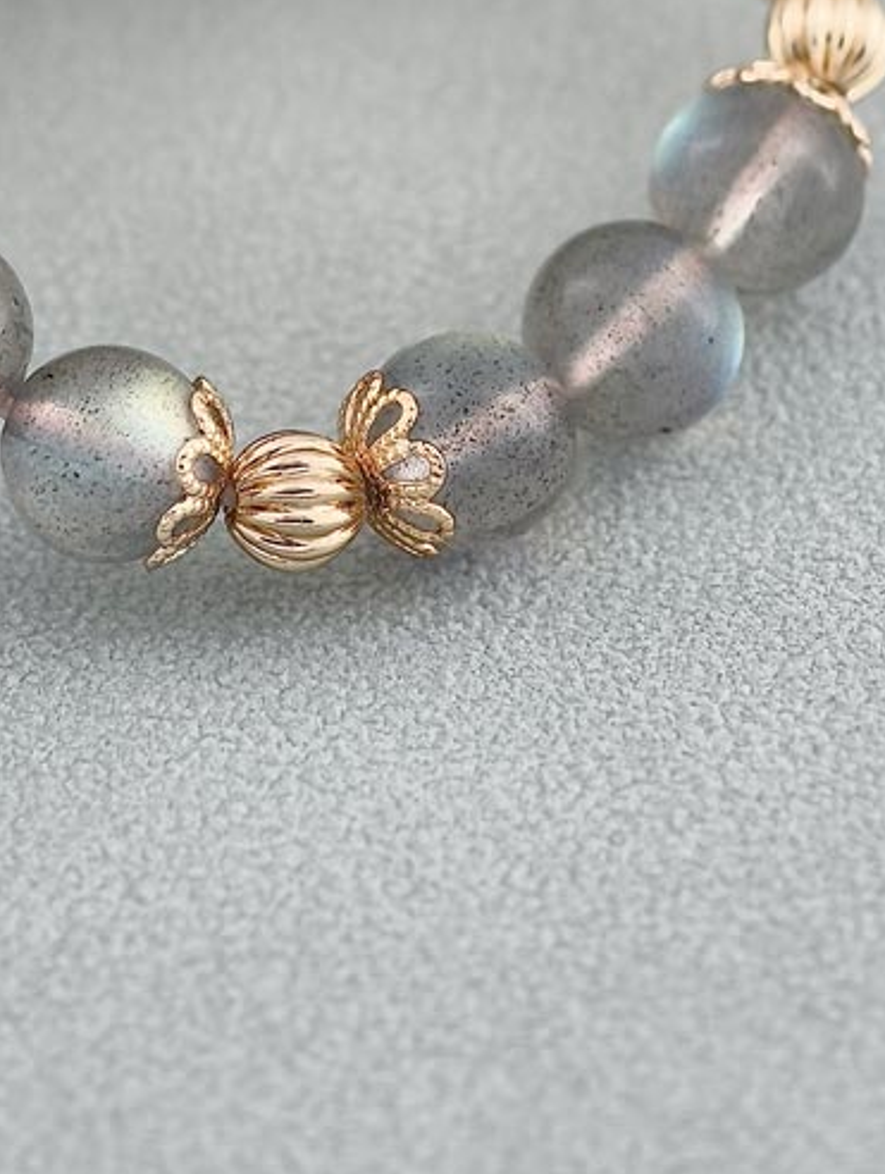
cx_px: 210
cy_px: -190
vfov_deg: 9.8
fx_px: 6760
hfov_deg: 7.5
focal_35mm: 199
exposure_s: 1/160
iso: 125
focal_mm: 22.48
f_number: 2.67
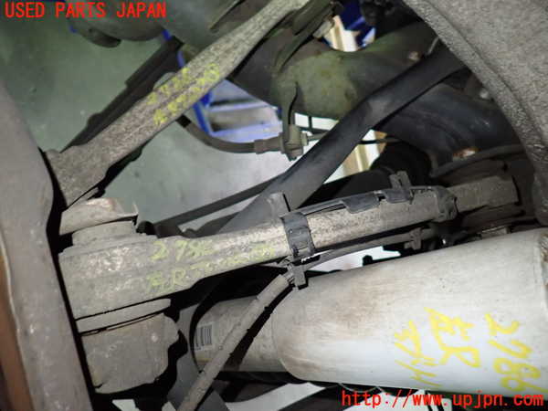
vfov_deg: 54.9
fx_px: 396
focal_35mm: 25
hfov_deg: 69.4
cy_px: 206
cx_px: 274
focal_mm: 4.5
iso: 640
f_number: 2
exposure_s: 1/30
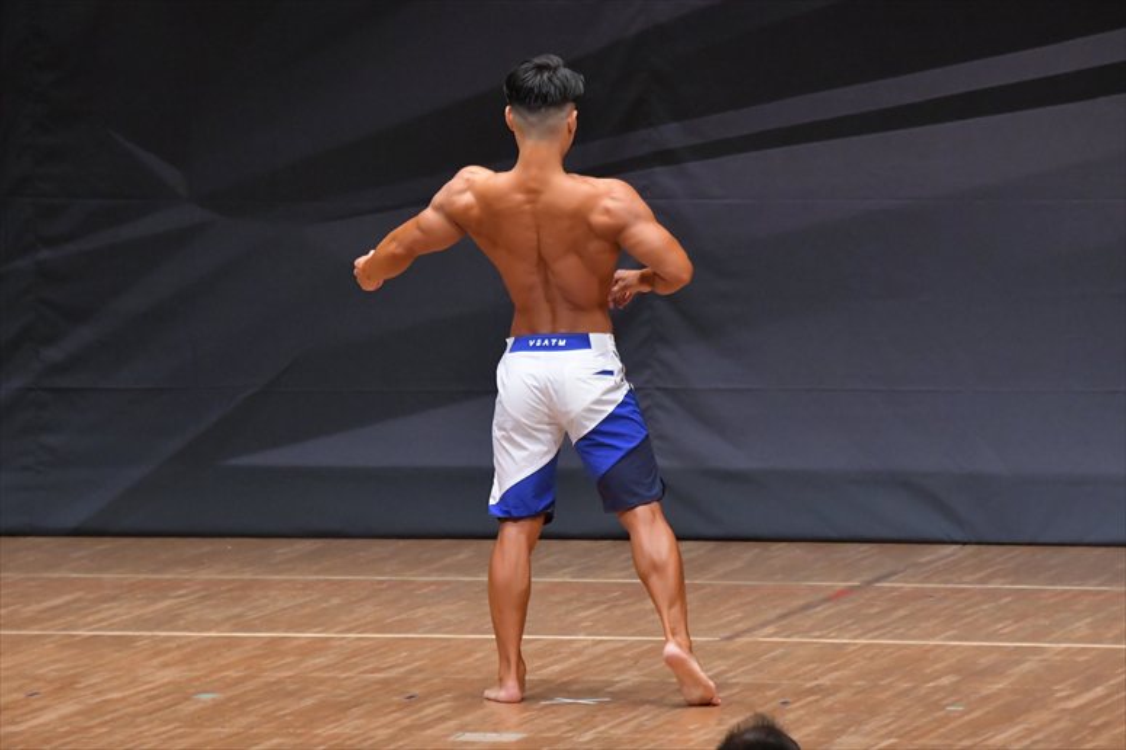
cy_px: 375
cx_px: 563
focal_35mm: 300
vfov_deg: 4.6
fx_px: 9379
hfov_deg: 6.9
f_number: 5.6
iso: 6400
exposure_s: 1/400
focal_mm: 200
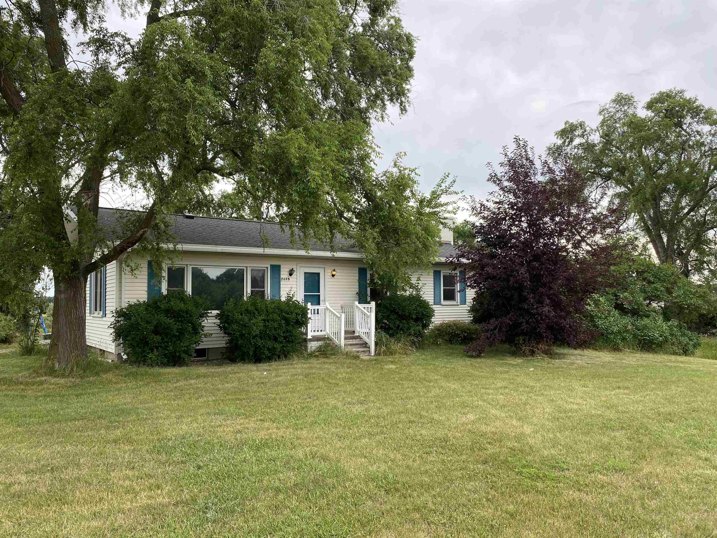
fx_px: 539
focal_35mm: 26
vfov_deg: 53.1
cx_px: 358
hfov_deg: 67.3
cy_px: 269
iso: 32
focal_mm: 4.25
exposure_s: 1/571
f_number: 1.8
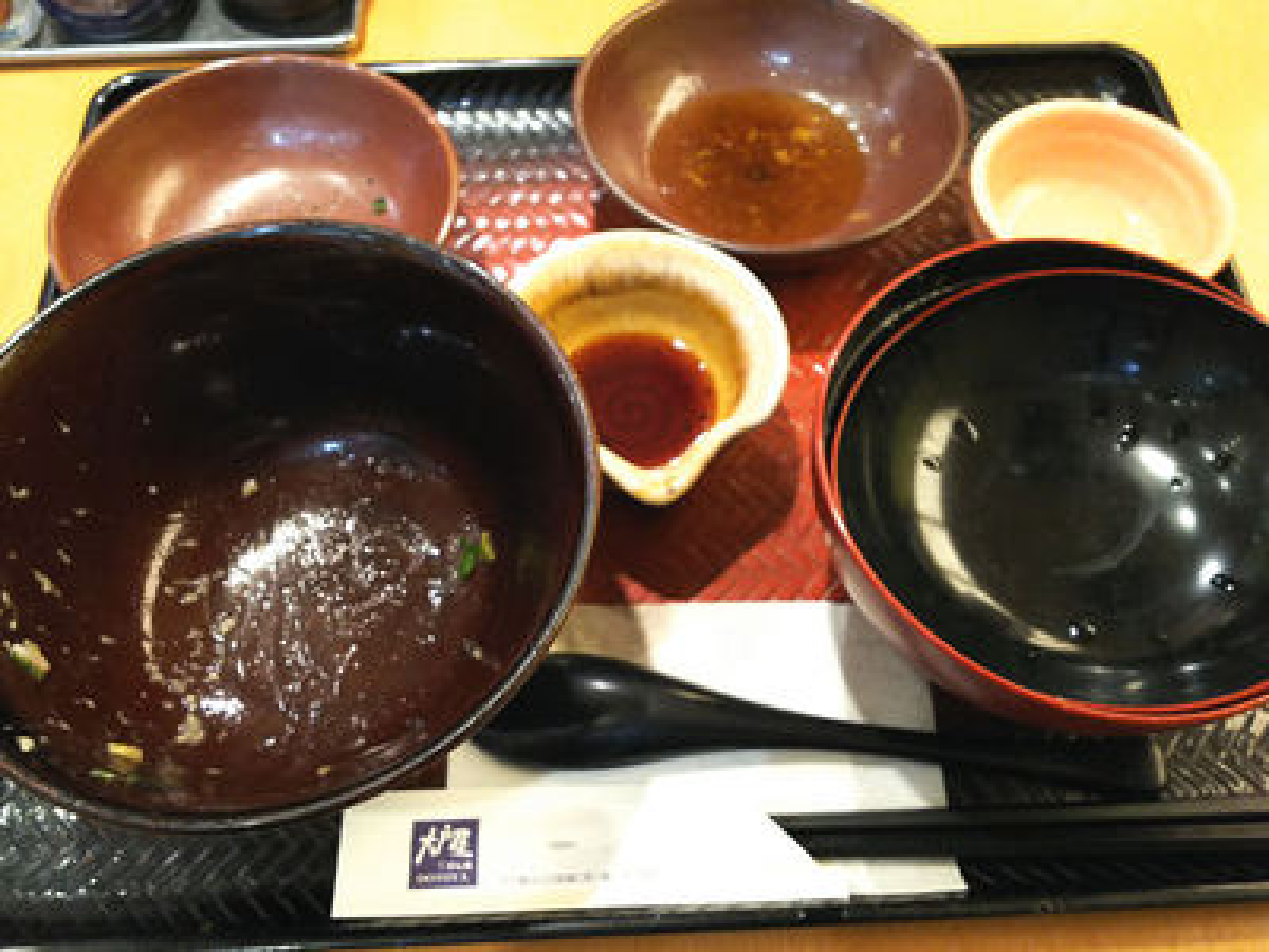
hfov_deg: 65.3
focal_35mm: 27
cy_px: 476
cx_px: 634
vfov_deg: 51.4
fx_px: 990
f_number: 1.9
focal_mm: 4.2
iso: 100
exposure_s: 1/40
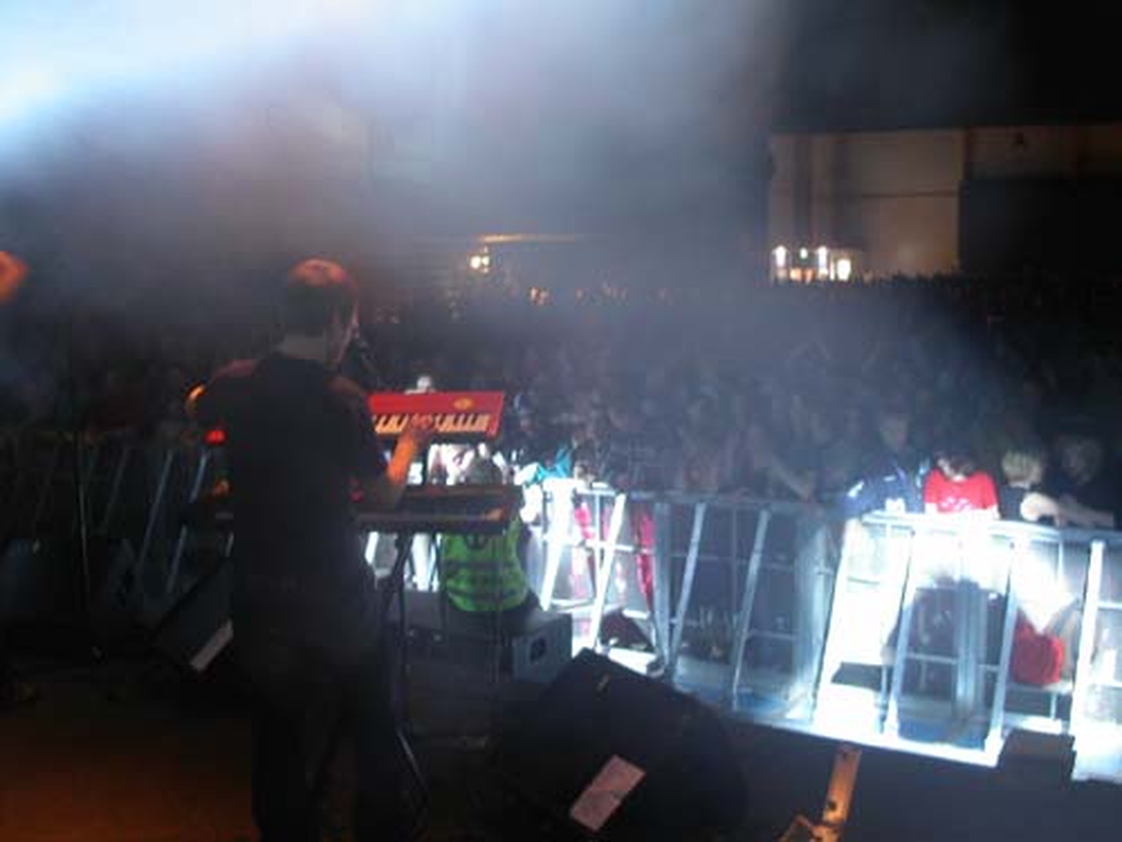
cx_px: 561
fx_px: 1232
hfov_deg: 49.0
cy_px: 421
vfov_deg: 37.7
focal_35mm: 38
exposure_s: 1/3
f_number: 2.8
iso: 200
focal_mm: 7.8
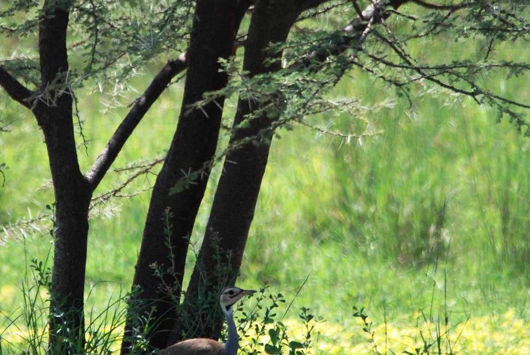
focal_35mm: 1077
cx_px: 307
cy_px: 248
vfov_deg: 1.3
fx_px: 15877
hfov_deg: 1.9
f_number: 6.3
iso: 320
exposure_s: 1/500
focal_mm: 500
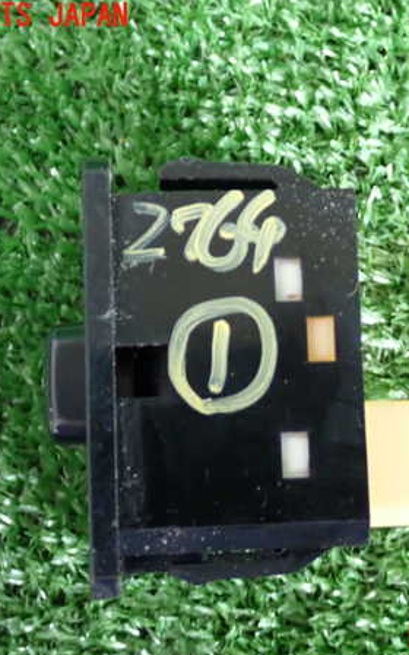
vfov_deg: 29.0
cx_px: 301
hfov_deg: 18.2
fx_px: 1266
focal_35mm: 71
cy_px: 328
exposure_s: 1/30
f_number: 3.2
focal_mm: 9.01
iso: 800
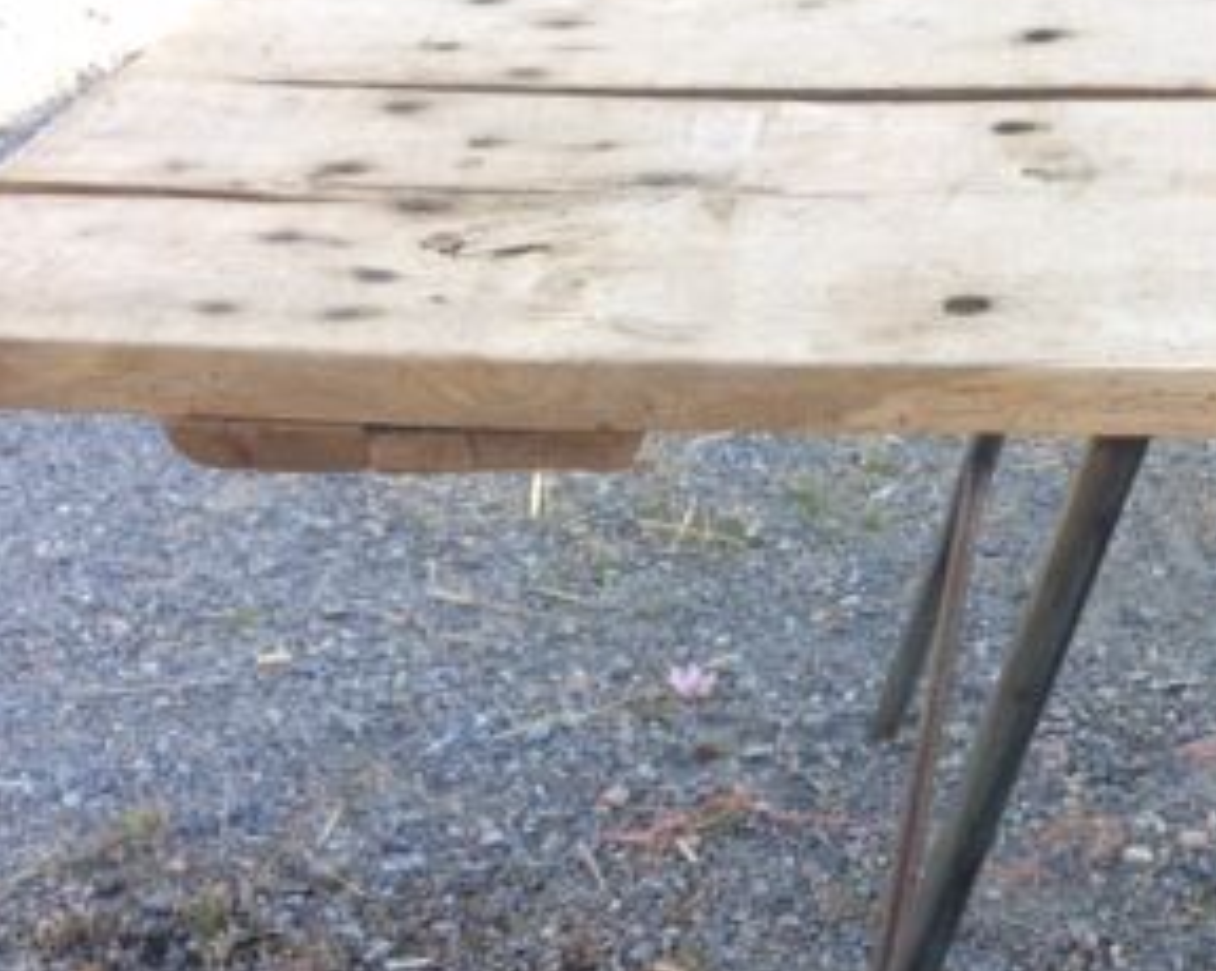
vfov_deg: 24.1
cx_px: 1068
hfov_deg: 29.0
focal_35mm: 63
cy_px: 608
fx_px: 2266
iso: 32
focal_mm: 4.15
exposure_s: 1/118
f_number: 2.2
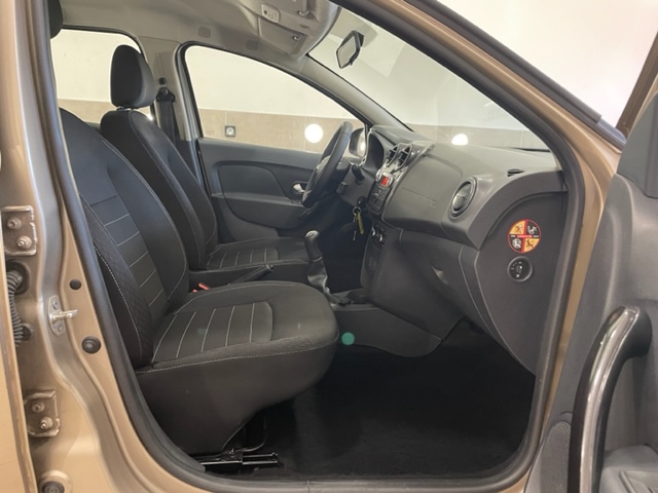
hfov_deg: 67.3
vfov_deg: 53.1
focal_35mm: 26
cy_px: 246
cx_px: 329
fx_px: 494
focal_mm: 4.2
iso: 250
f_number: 1.6
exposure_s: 1/50
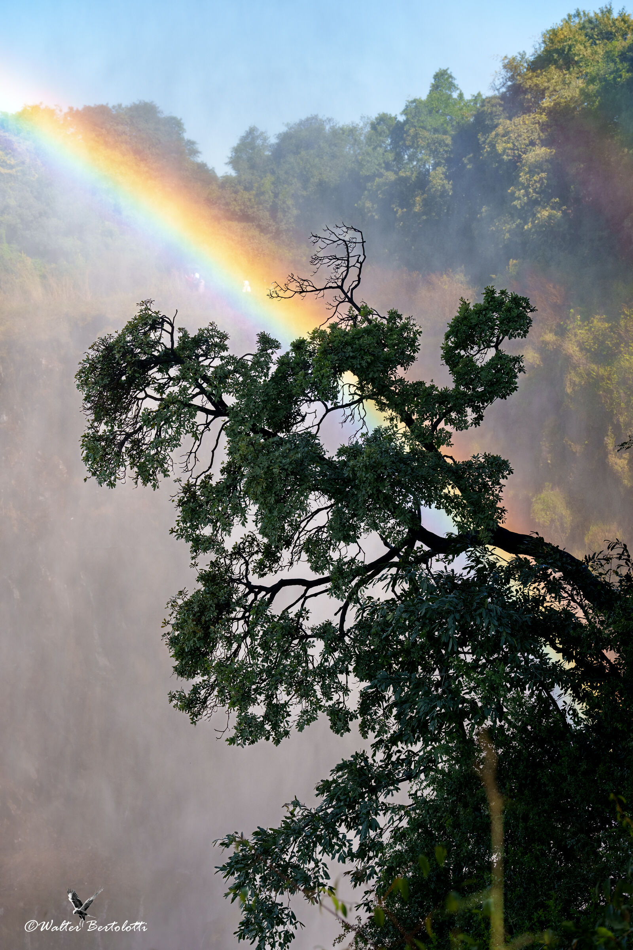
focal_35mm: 70
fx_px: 1846
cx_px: 316
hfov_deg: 19.5
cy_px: 475
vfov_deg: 28.8
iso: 400
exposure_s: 1/800
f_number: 5.6
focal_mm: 70
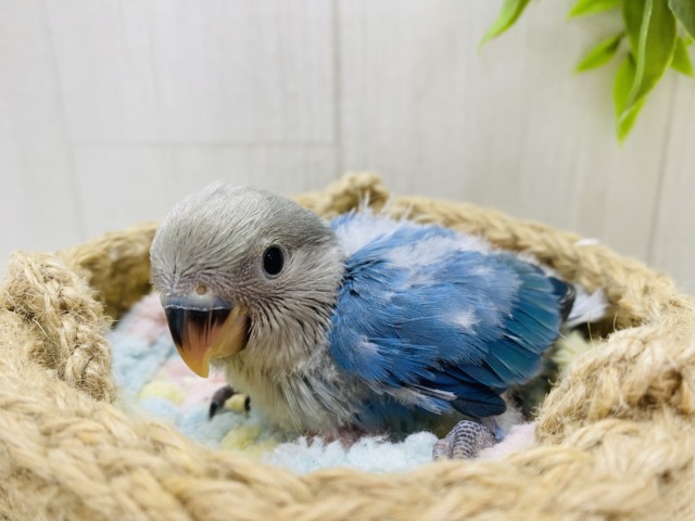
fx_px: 502
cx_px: 348
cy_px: 260
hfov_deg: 69.4
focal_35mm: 25
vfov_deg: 54.9
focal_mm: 4.25
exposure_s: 1/50
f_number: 1.8
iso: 64
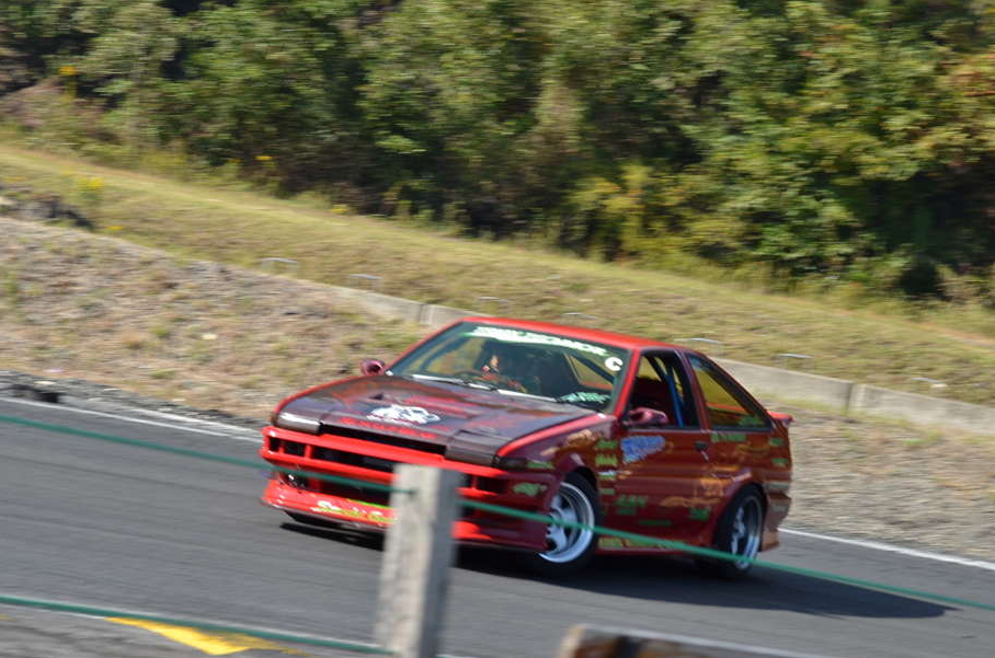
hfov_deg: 9.4
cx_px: 437
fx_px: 6067
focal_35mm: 220
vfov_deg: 6.2
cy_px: 370
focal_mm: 130
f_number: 10
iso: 200
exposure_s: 1/250
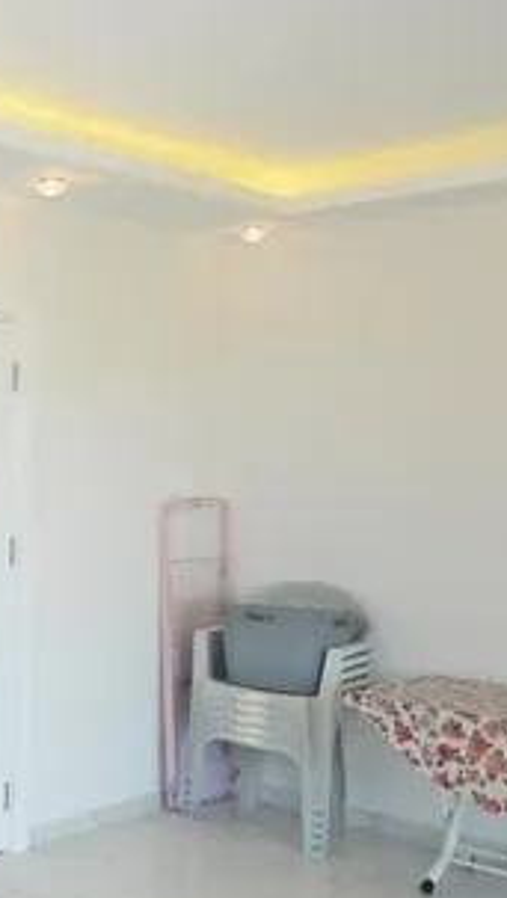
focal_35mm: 44
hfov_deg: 19.2
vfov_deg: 46.4
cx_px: -445
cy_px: 448
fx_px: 1049
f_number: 4.5
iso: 200
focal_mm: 10
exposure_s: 1/80
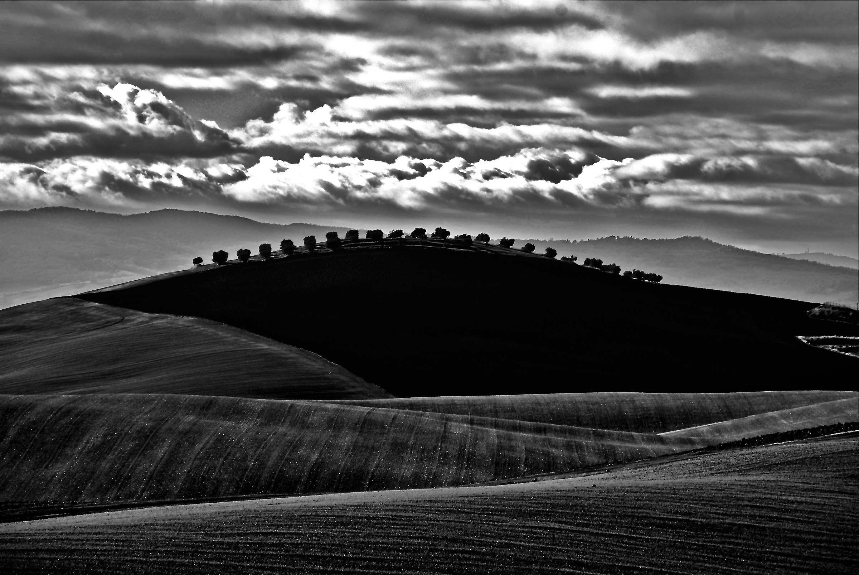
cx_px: 430
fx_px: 4837
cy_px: 288
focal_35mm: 202
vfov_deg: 6.8
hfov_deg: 10.1
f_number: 8
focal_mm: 135
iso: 100
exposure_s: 1/200
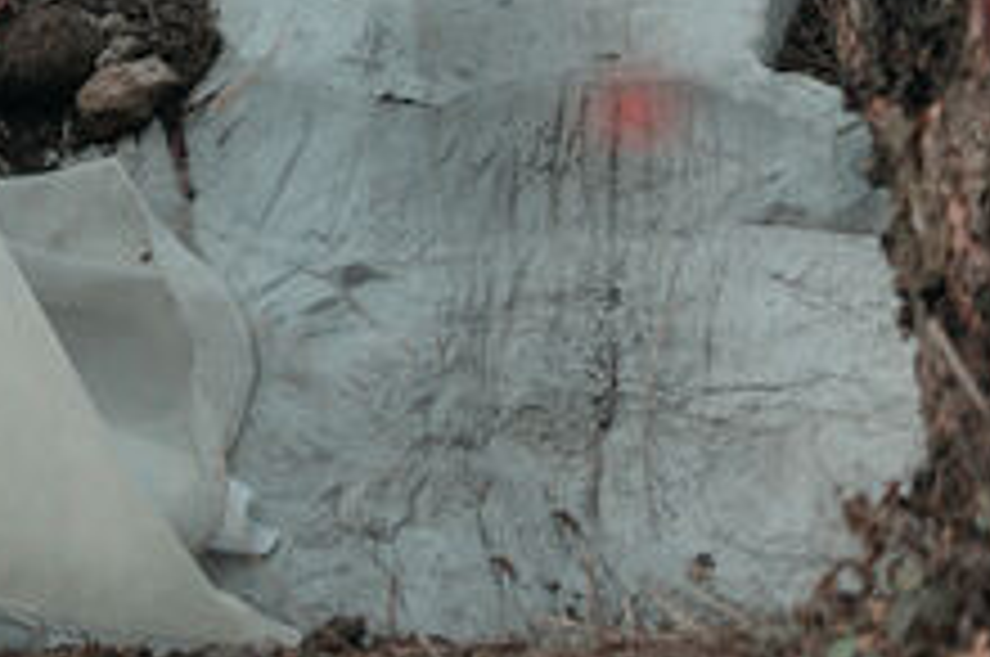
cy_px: -1066
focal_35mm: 377
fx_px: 10352
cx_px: -567
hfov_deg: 5.4
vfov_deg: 3.6
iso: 50
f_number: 2.8
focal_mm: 70
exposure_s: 1/800
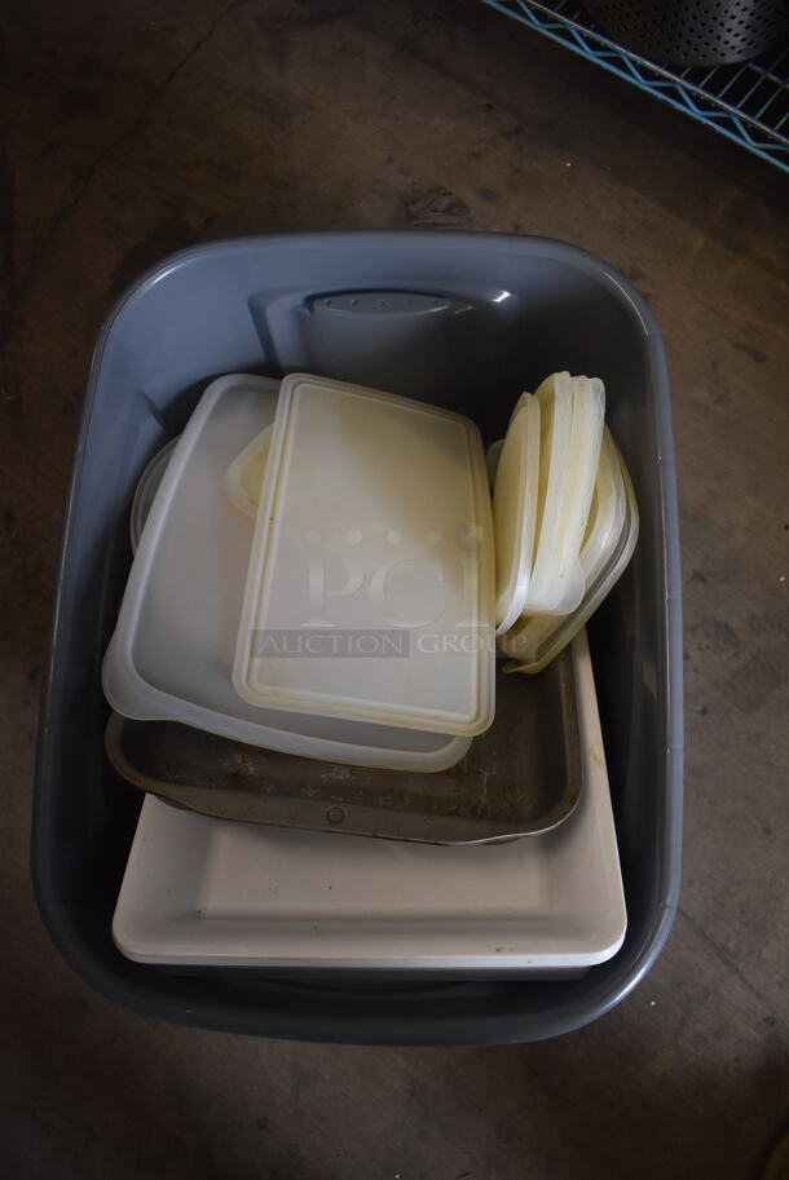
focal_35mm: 27
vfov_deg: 67.3
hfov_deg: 48.0
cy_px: 590
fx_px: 886
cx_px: 394
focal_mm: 18
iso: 800
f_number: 3.5
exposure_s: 1/250
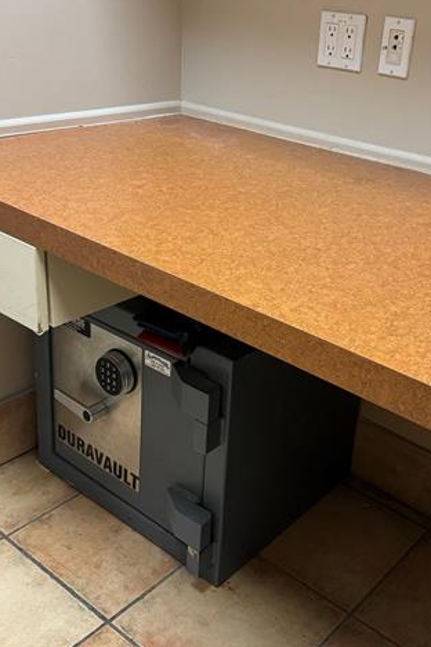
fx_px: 736
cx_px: 275
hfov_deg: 32.4
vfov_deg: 47.3
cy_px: 279
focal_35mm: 41
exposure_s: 1/60
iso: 400
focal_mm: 6.76
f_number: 1.78
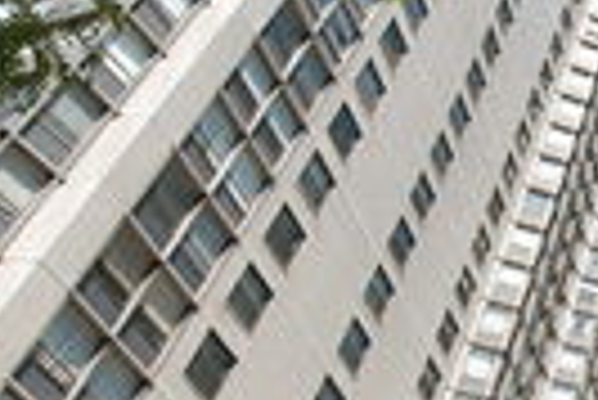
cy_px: 402
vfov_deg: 21.8
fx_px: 998
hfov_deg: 25.4
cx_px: 890
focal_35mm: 60
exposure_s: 1/640
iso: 200
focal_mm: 14
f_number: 8
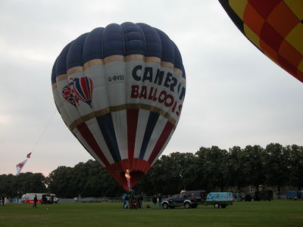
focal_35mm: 53
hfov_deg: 36.2
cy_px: 114
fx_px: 464
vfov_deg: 27.5
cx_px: 152
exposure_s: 1/73.8
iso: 100
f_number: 3.1
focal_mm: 13.7
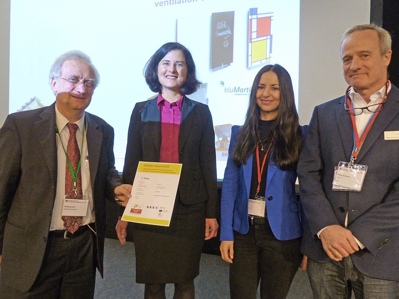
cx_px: 200
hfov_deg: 67.3
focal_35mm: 26
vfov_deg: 53.1
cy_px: 150
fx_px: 300
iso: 320
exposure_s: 1/60
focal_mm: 4.7
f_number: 2.8
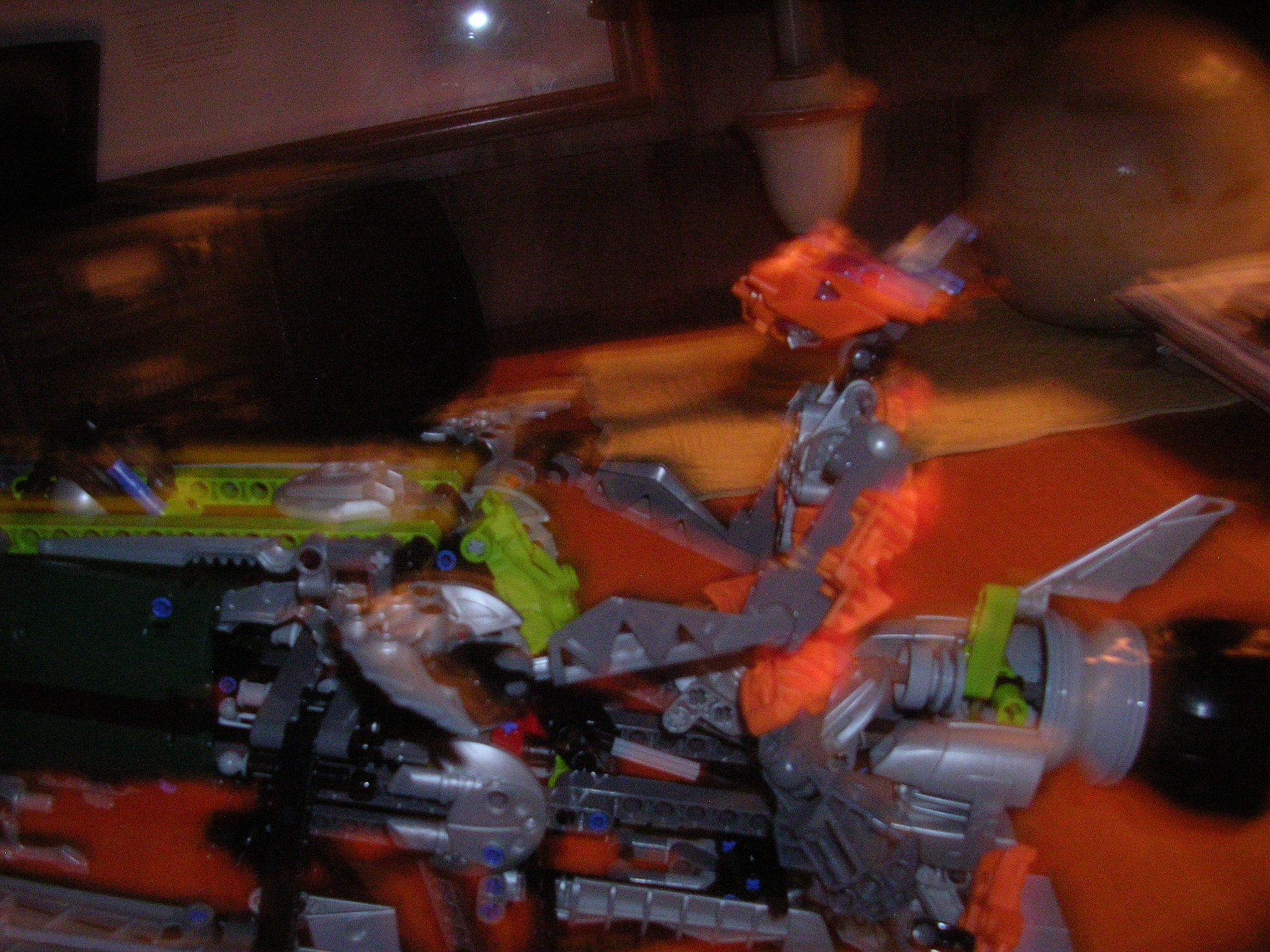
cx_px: 635
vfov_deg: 37.7
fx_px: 1394
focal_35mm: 38
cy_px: 476
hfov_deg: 49.0
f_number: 2.8
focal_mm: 5.8
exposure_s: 1.5
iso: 200
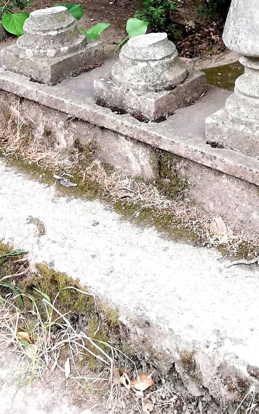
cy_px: -7
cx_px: 178
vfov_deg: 25.1
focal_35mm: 78
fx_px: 881
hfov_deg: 16.7
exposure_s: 1/50
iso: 80
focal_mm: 3.81
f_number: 2.2
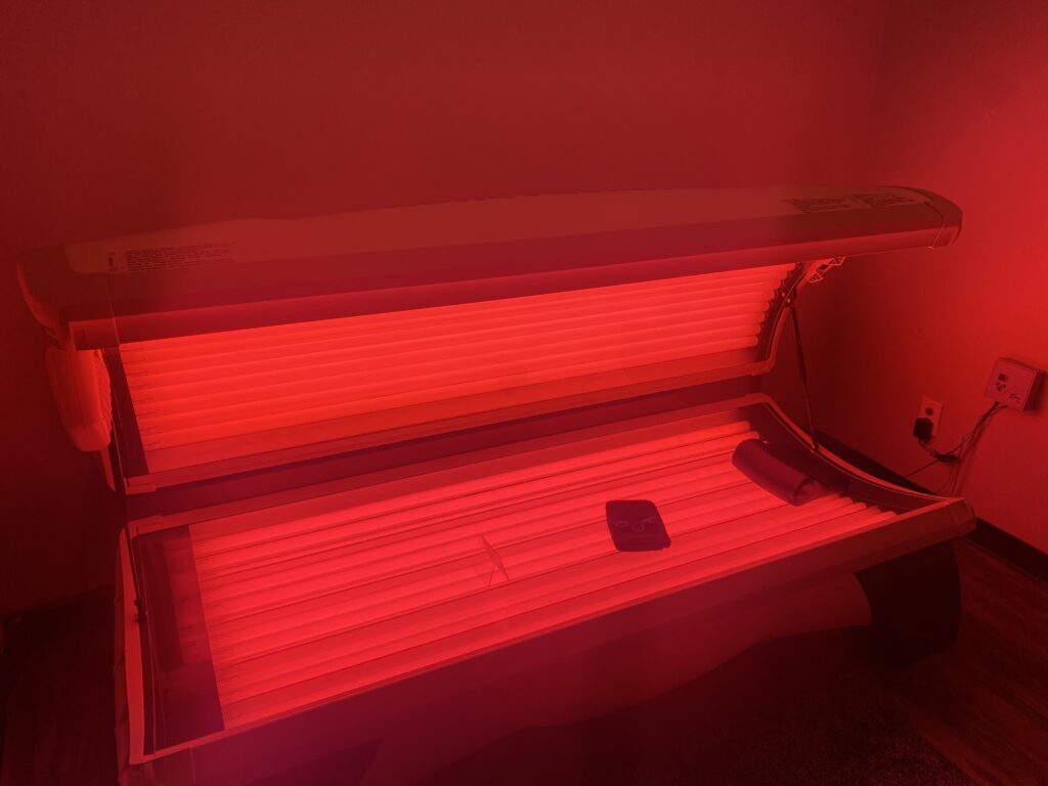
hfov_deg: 67.3
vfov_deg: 53.1
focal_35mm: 26
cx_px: 524
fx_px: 787
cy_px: 393
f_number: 1.8
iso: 32
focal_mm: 4.25
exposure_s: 1/1395
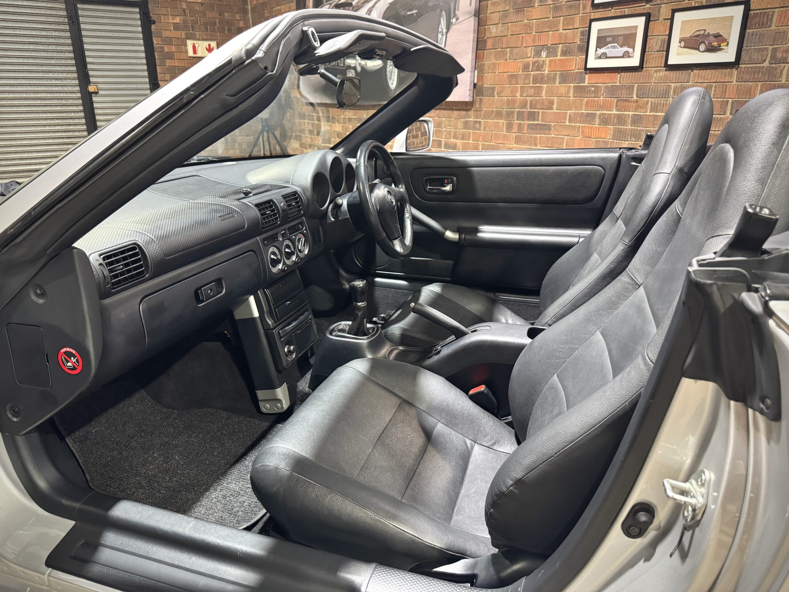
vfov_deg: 56.8
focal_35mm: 24
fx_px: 547
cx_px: 394
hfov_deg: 71.6
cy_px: 296
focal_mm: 6.76
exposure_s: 1/33
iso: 640
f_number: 1.78
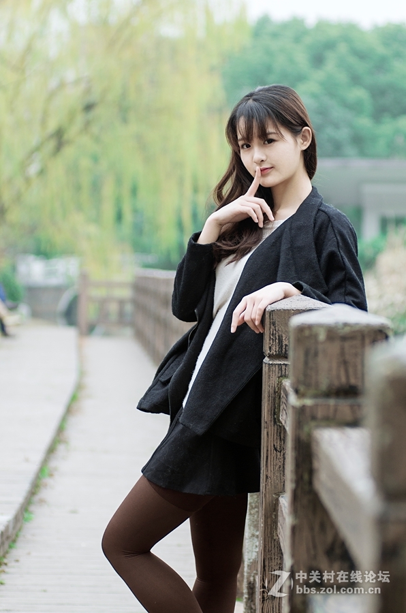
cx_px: 203
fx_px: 2039
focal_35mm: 120
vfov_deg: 17.1
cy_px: 306
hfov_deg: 11.4
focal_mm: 80
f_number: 3.5
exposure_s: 1/200
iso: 250
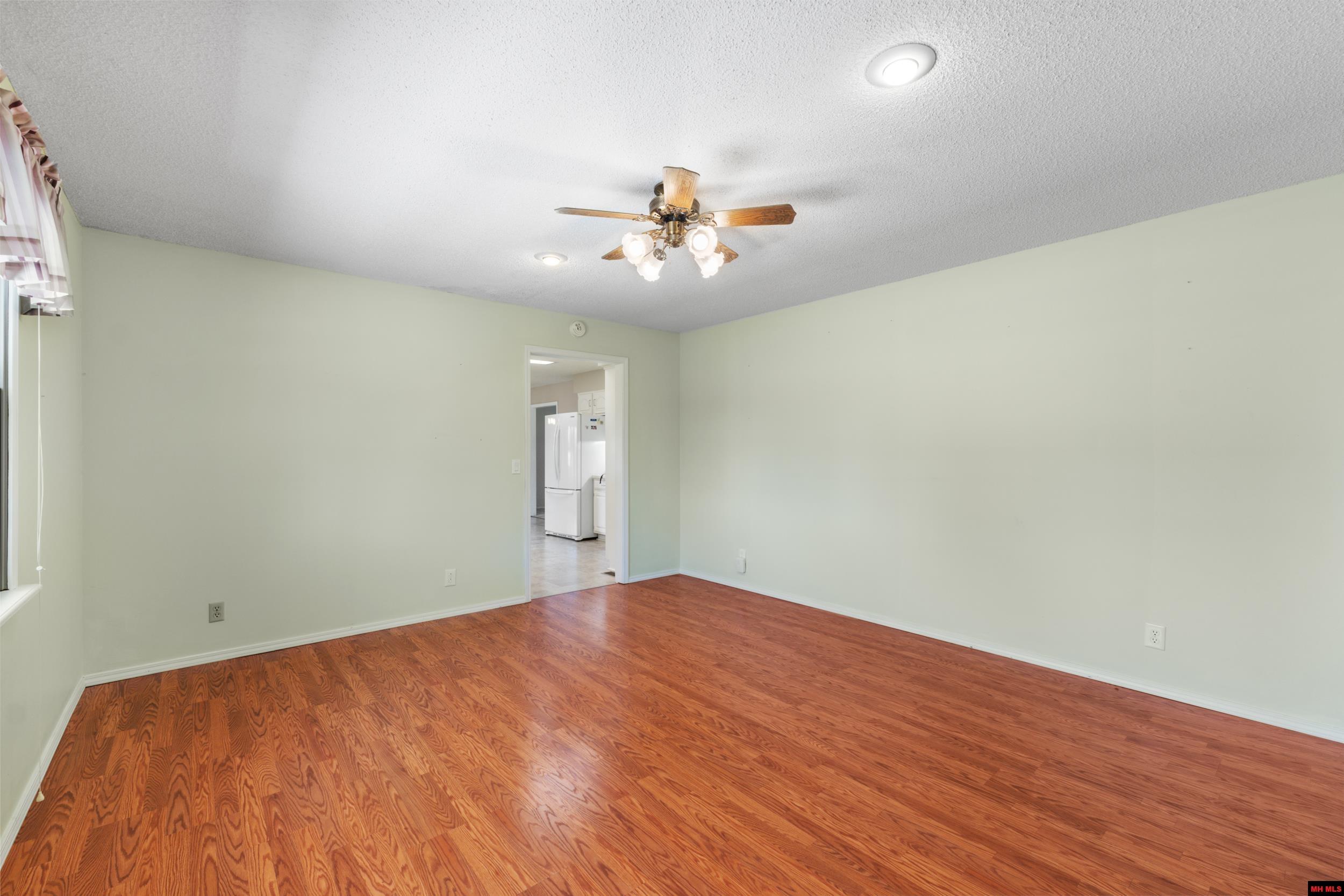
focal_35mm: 15
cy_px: 448
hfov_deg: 100.4
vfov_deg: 77.3
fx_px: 560
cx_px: 672
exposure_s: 1/40
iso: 200
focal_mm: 10
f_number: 9
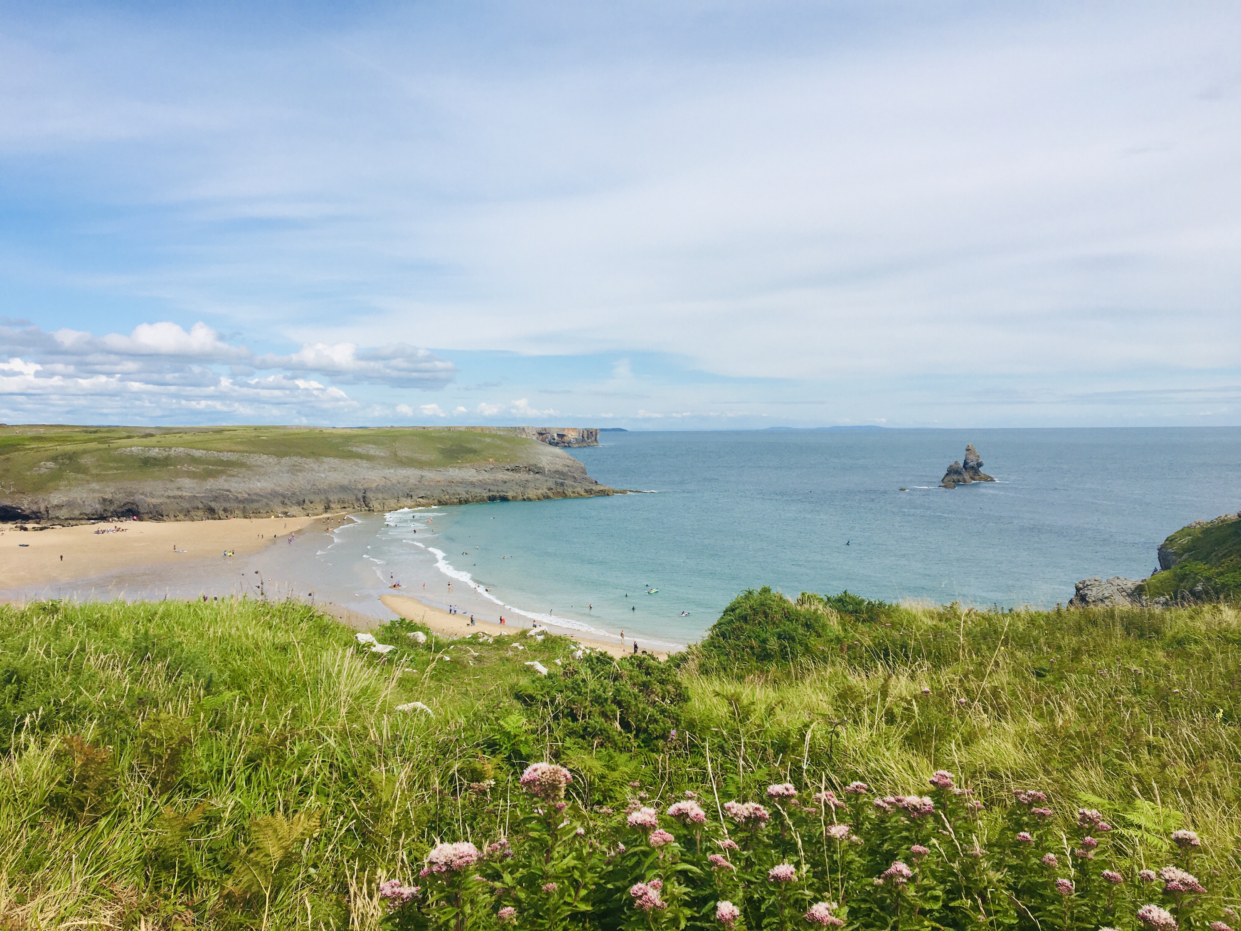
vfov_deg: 48.2
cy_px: 466
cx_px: 620
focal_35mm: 29
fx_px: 1040
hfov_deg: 61.7
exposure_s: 1/2262
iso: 25
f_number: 2.2
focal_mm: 4.15
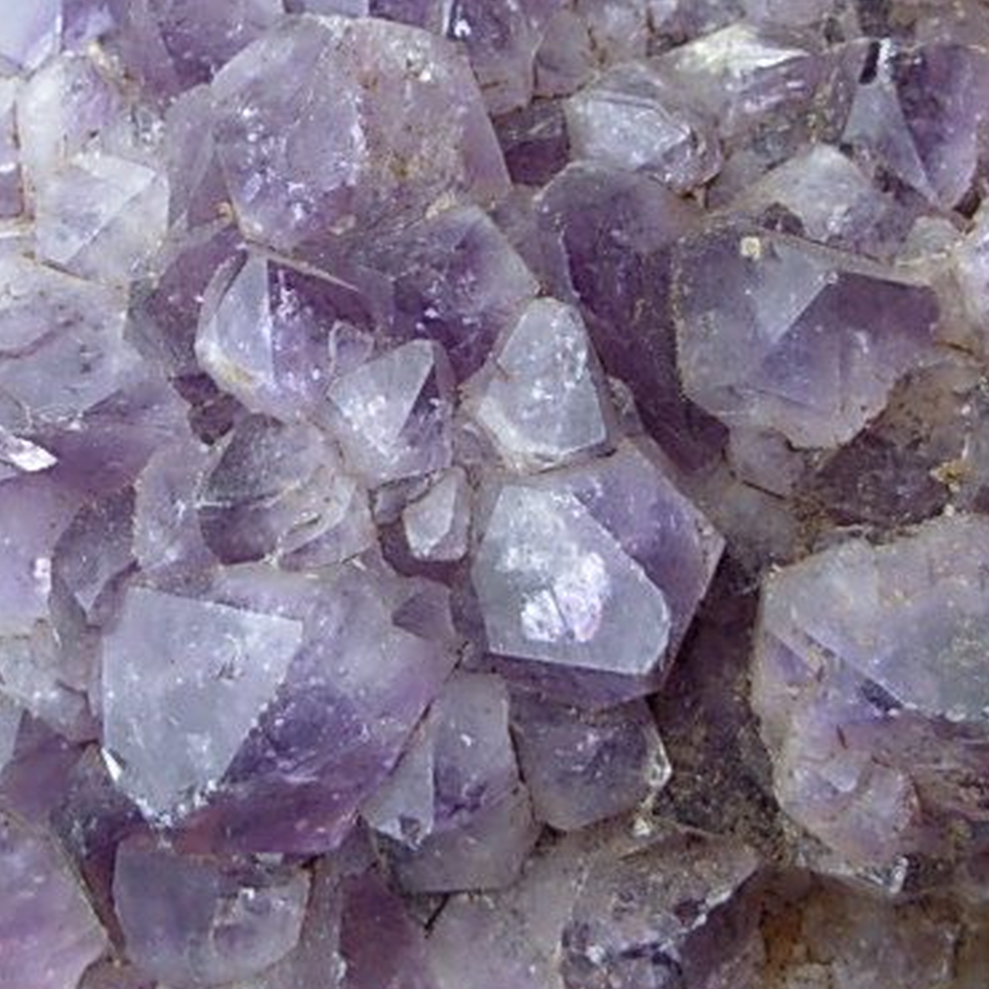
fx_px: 3006
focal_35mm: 93
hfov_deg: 18.6
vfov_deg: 18.6
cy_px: 254
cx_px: 337
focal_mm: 6.3
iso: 50
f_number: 2.9
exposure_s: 1/362
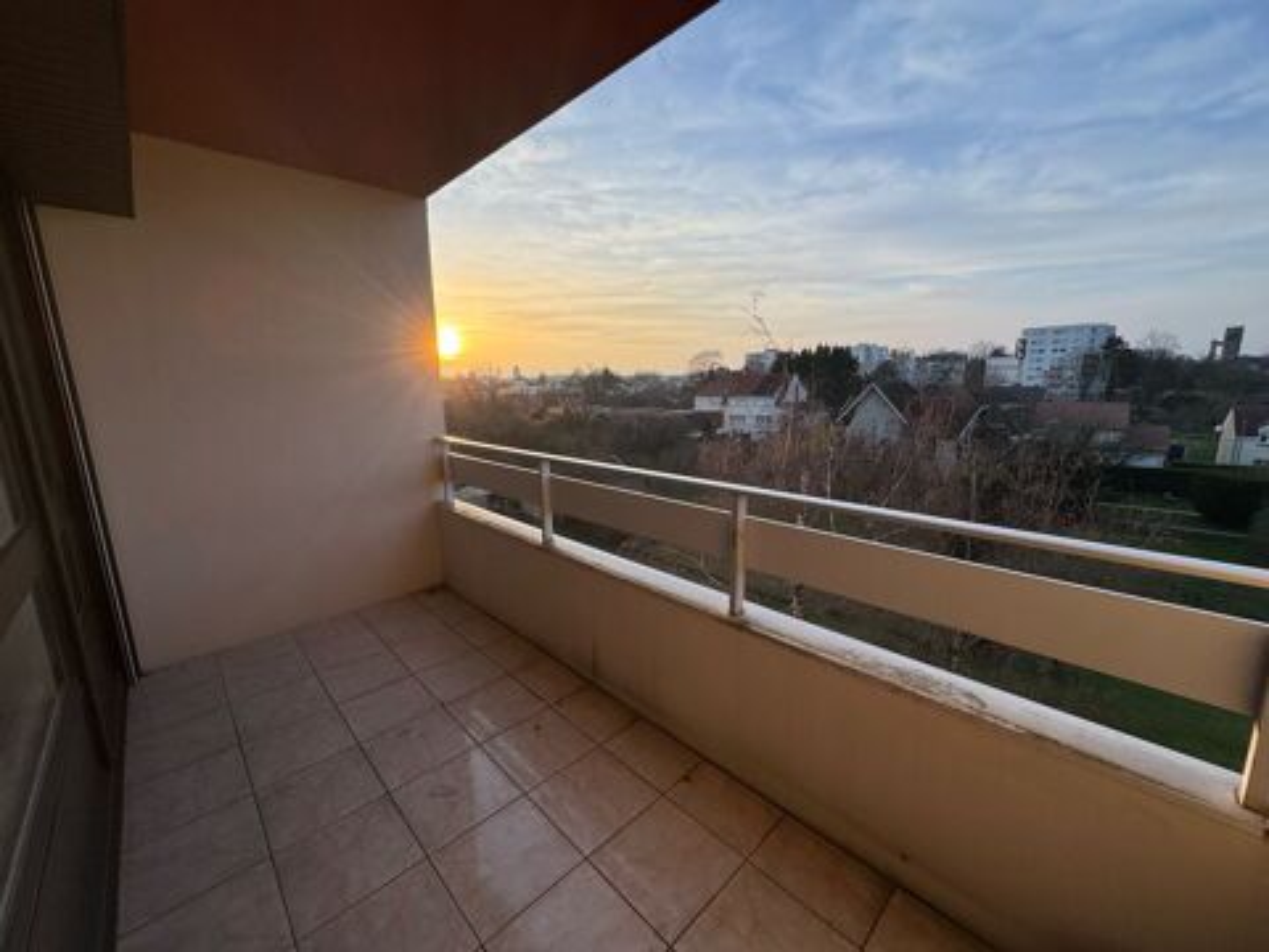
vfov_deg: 85.7
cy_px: 476
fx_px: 513
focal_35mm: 14
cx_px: 634
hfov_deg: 102.1
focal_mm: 2.22
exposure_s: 1/675
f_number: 2.2
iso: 40
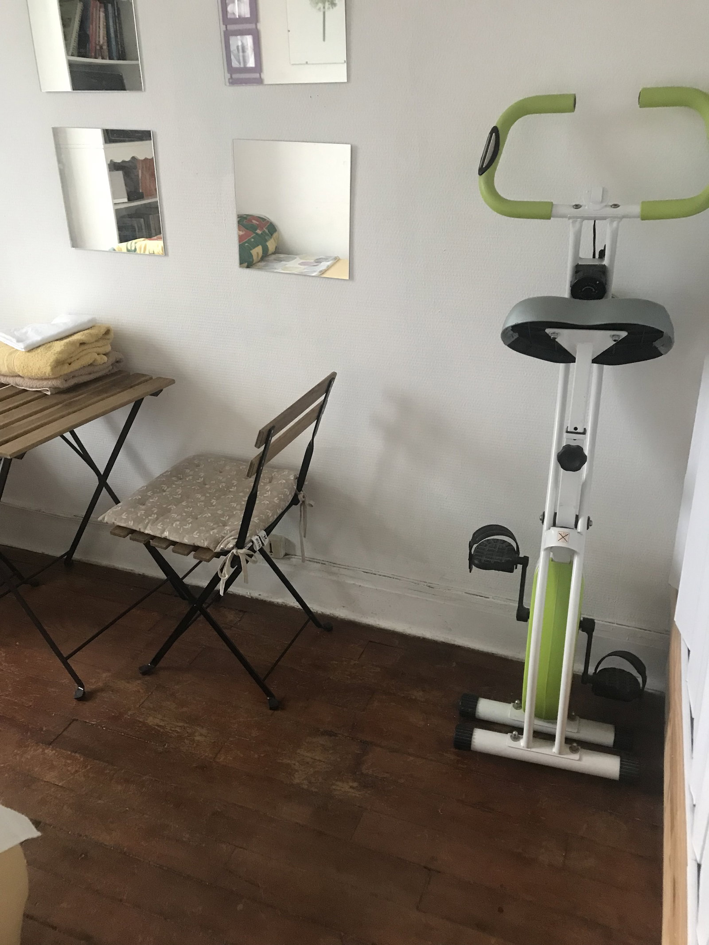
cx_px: 354
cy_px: 472
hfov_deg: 49.7
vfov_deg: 63.4
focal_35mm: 28
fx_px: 765
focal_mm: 3.99
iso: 80
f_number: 1.8
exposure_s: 1/17
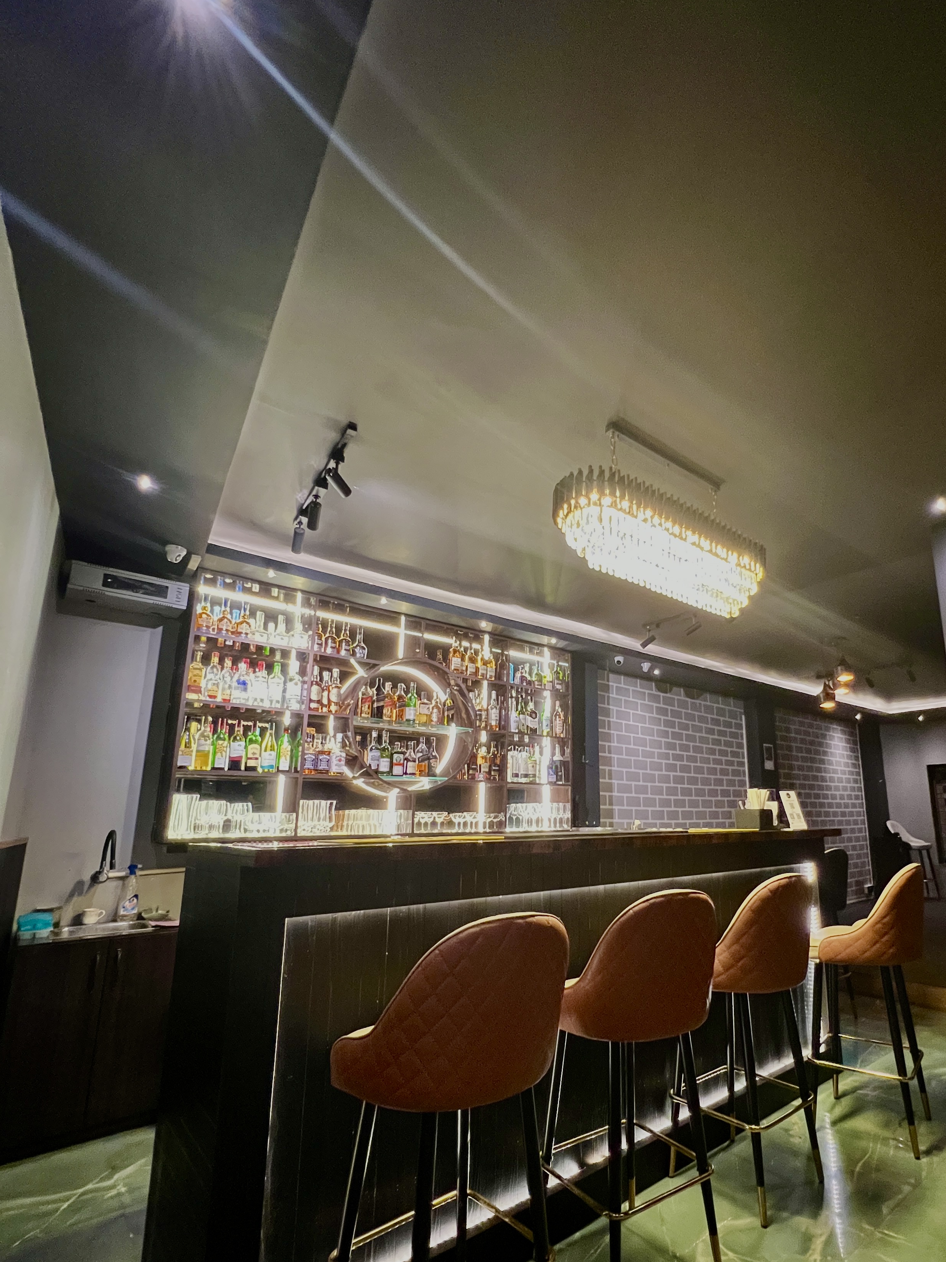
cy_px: 686
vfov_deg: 94.3
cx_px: 581
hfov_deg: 77.0
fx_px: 583
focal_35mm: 16
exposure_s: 1/50
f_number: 1.8
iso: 640
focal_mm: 1.57
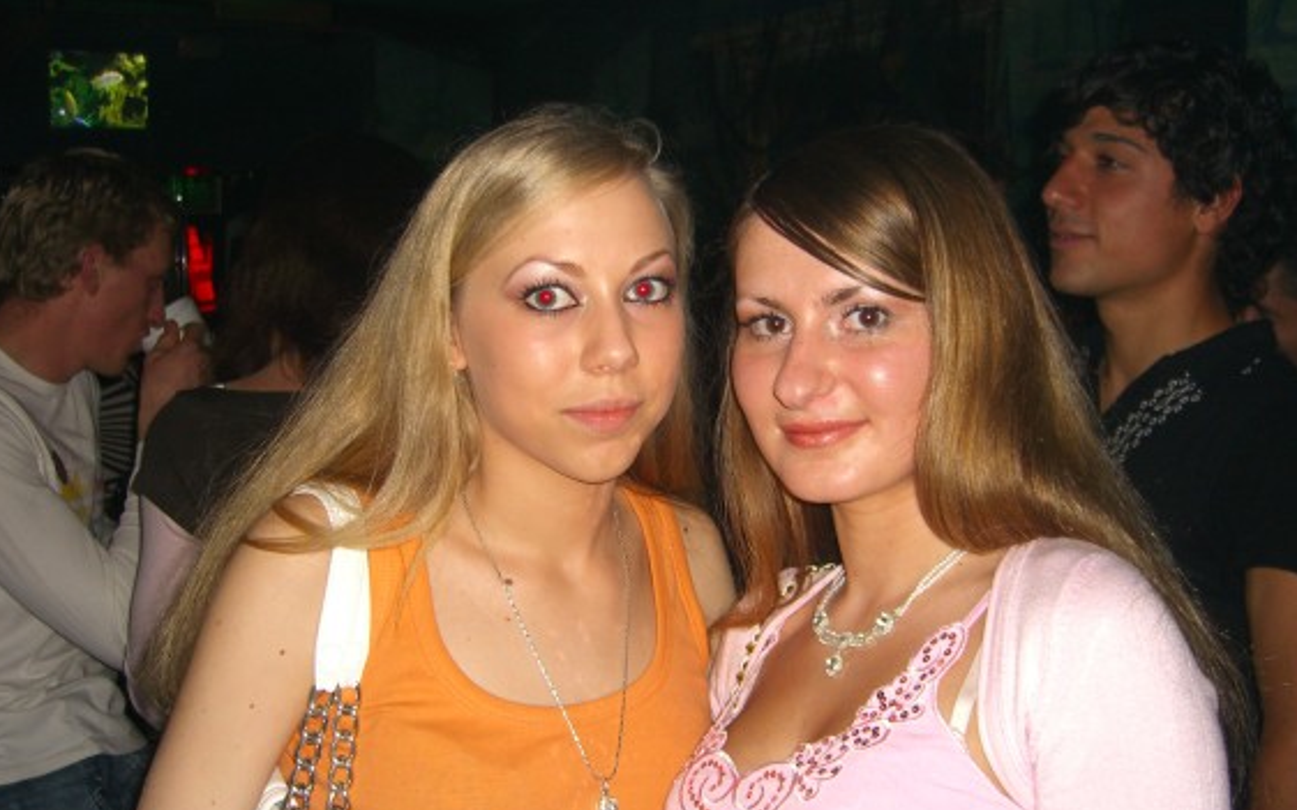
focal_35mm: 43
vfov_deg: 29.8
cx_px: 665
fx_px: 1520
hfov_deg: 46.2
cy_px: 478
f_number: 2.8
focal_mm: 7.9
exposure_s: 1/60
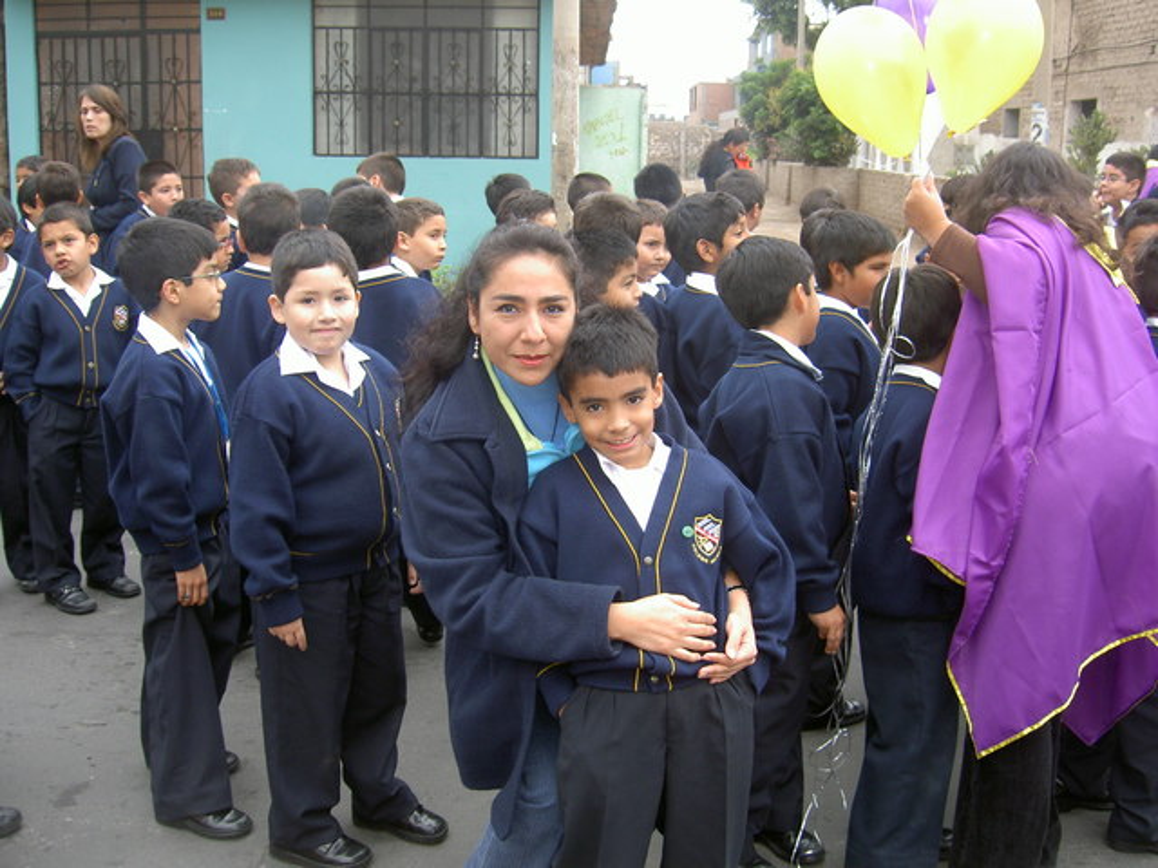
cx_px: 579
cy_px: 434
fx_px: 1305
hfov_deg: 47.9
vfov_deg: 36.8
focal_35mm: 39
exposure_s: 1/160
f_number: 2.8
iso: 50
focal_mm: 8
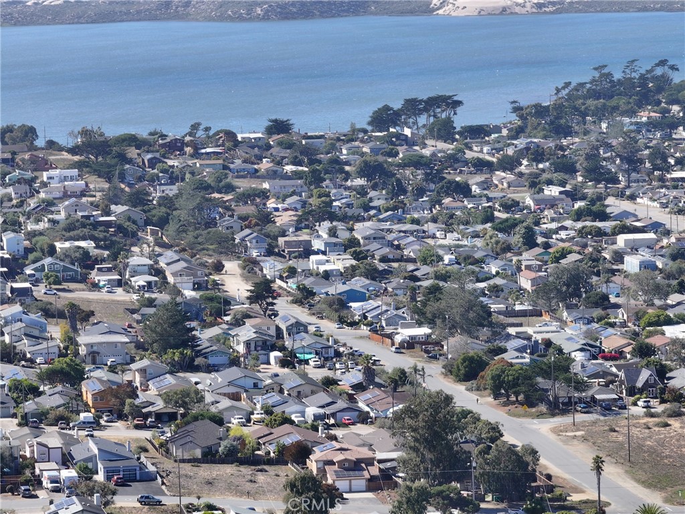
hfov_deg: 11.9
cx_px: 342
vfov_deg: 8.9
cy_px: 257
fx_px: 3285
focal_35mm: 166
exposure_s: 1/400
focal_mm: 30.71
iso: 100
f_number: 3.4
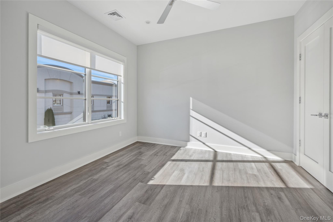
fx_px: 129
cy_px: 111
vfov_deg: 81.1
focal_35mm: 14
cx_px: 166
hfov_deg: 104.3
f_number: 11
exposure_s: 1/40
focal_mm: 14
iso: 200
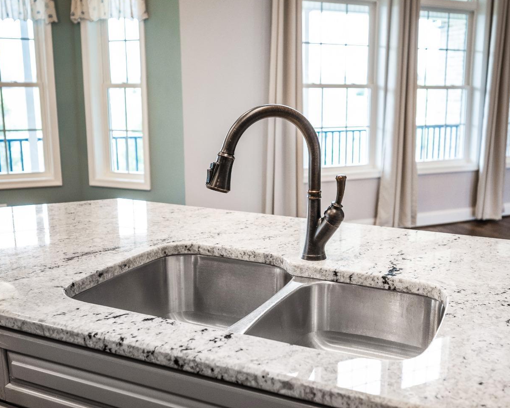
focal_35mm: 35
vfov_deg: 42.2
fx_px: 528
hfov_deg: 51.5
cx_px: 274
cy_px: 200
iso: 800
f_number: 4
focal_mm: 30
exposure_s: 1/80
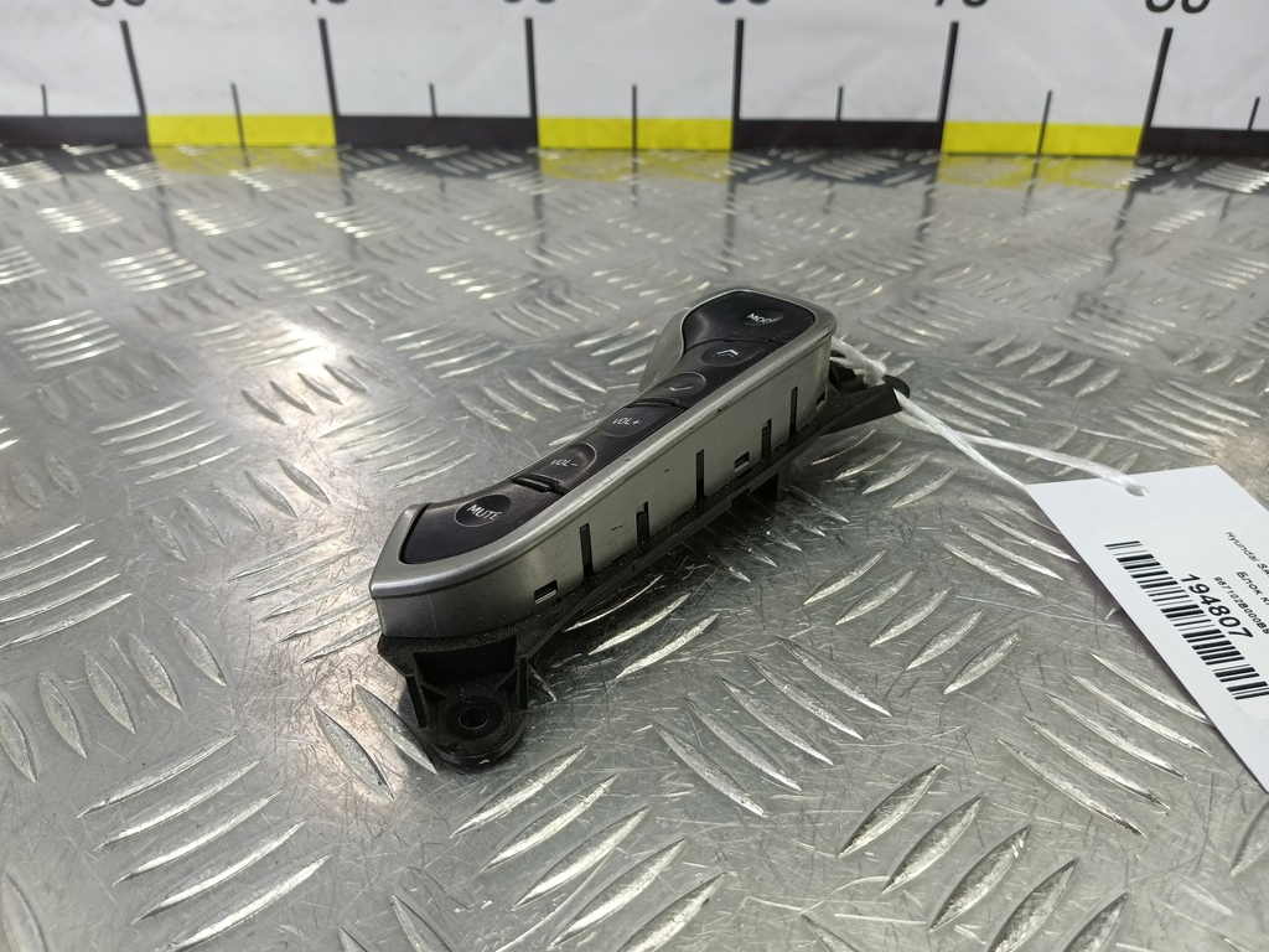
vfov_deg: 58.9
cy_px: 476
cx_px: 634
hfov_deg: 73.9
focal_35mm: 23
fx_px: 843
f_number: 1.6
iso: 129
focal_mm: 4.11
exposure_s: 1/50
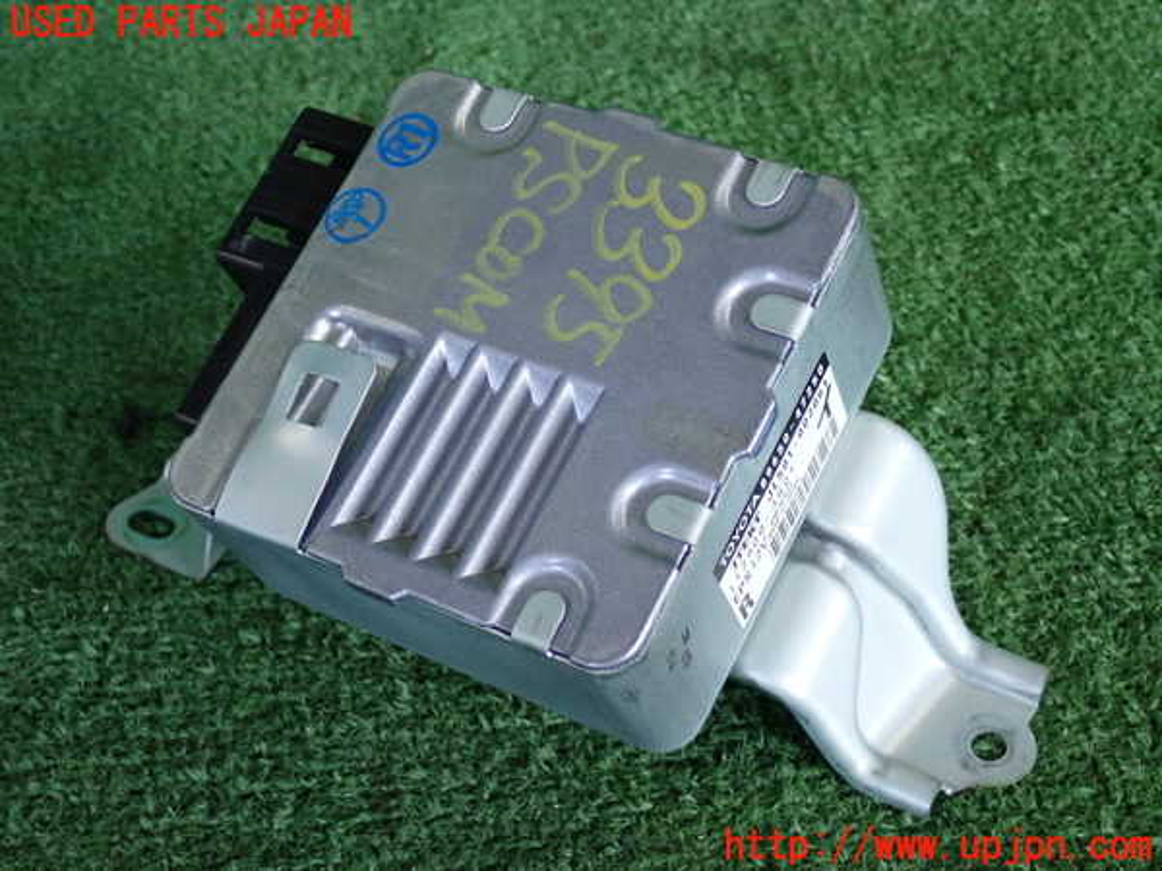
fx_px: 1947
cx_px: 581
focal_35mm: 58
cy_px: 436
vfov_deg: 25.2
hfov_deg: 33.2
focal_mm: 10.35
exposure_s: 1/125
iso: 500
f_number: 3.5
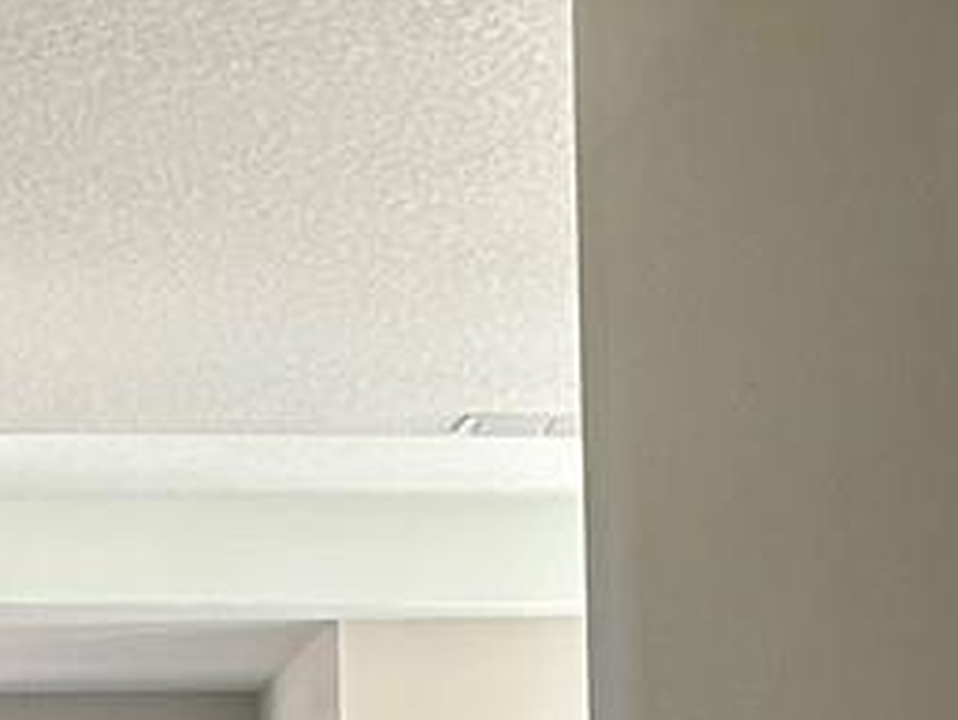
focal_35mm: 161
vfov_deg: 9.2
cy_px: 293
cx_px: 167
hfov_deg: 12.2
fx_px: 4460
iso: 100
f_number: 1.5
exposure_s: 1/121
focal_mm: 5.7
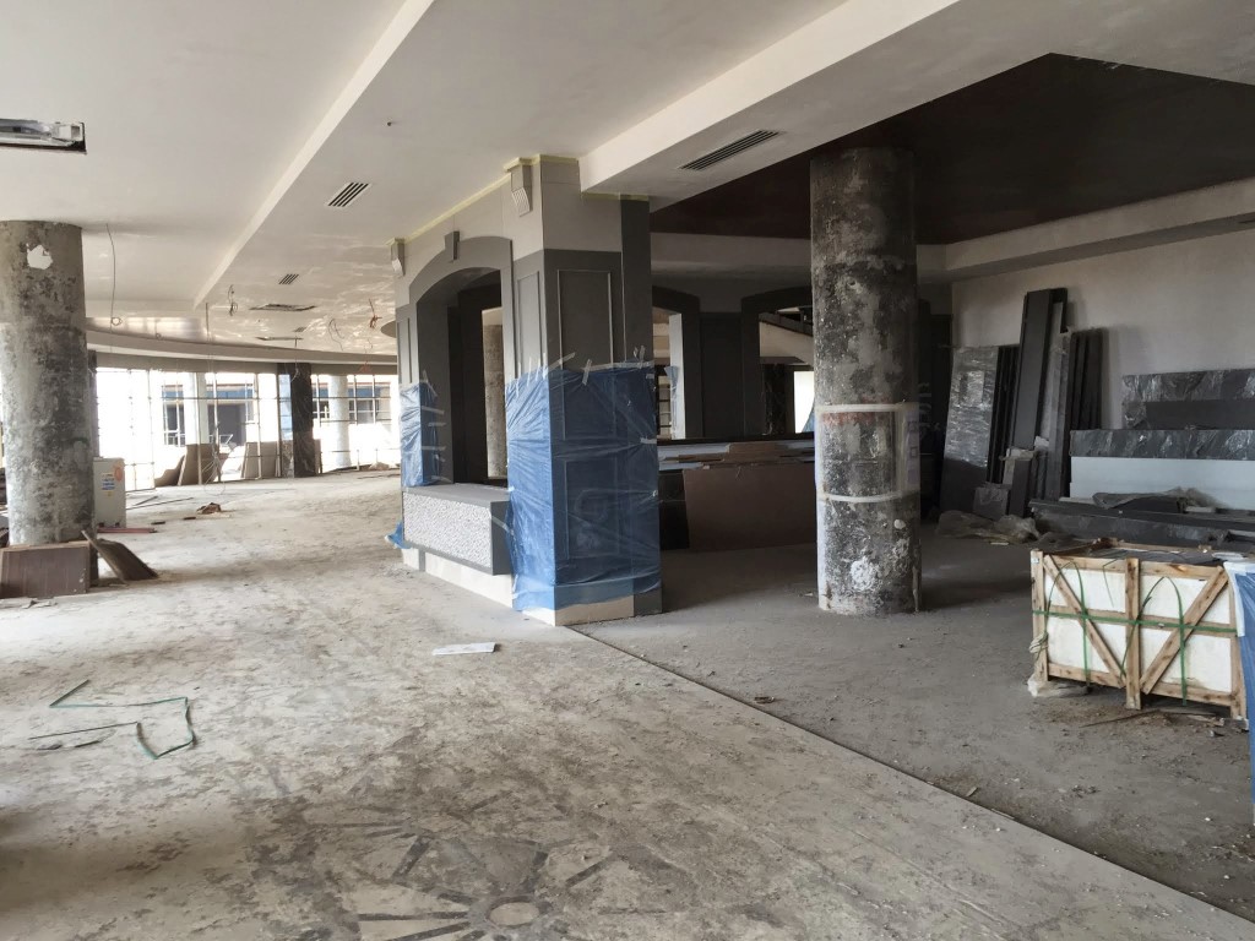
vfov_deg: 48.2
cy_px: 470
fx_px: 1051
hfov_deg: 61.7
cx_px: 628
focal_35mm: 29
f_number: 2.2
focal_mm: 4.15
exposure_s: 1/60
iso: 40
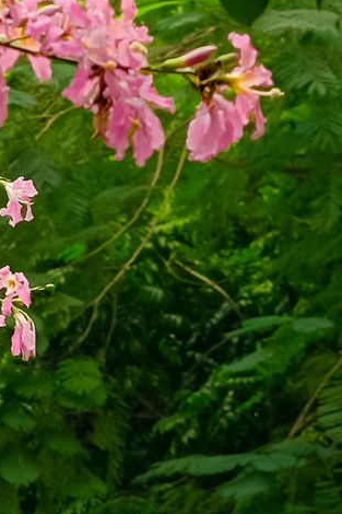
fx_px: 8199
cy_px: 341
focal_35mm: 575
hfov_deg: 2.4
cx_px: -480
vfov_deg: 3.6
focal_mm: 60
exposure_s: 1/125
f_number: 5.6
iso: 200
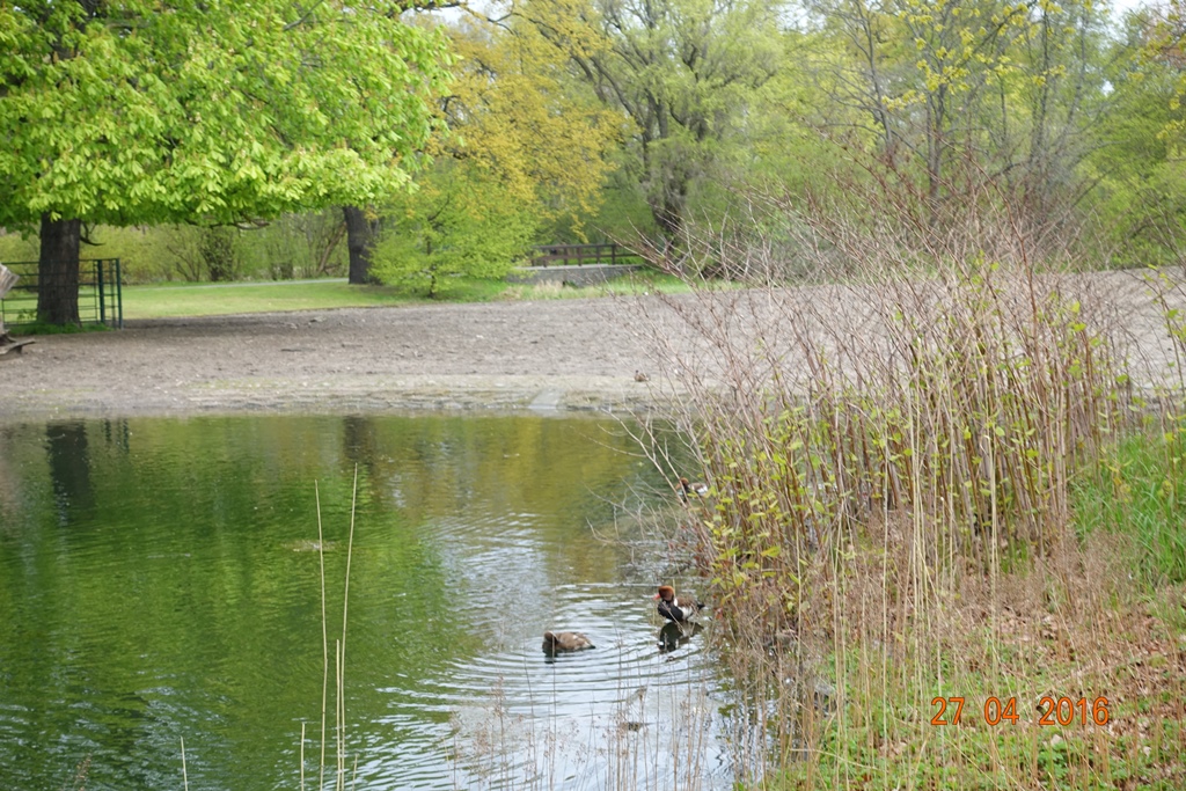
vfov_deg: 20.3
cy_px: 396
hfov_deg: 30.1
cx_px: 593
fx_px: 2207
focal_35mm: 67
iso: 125
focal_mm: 24.47
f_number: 5
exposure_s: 1/80
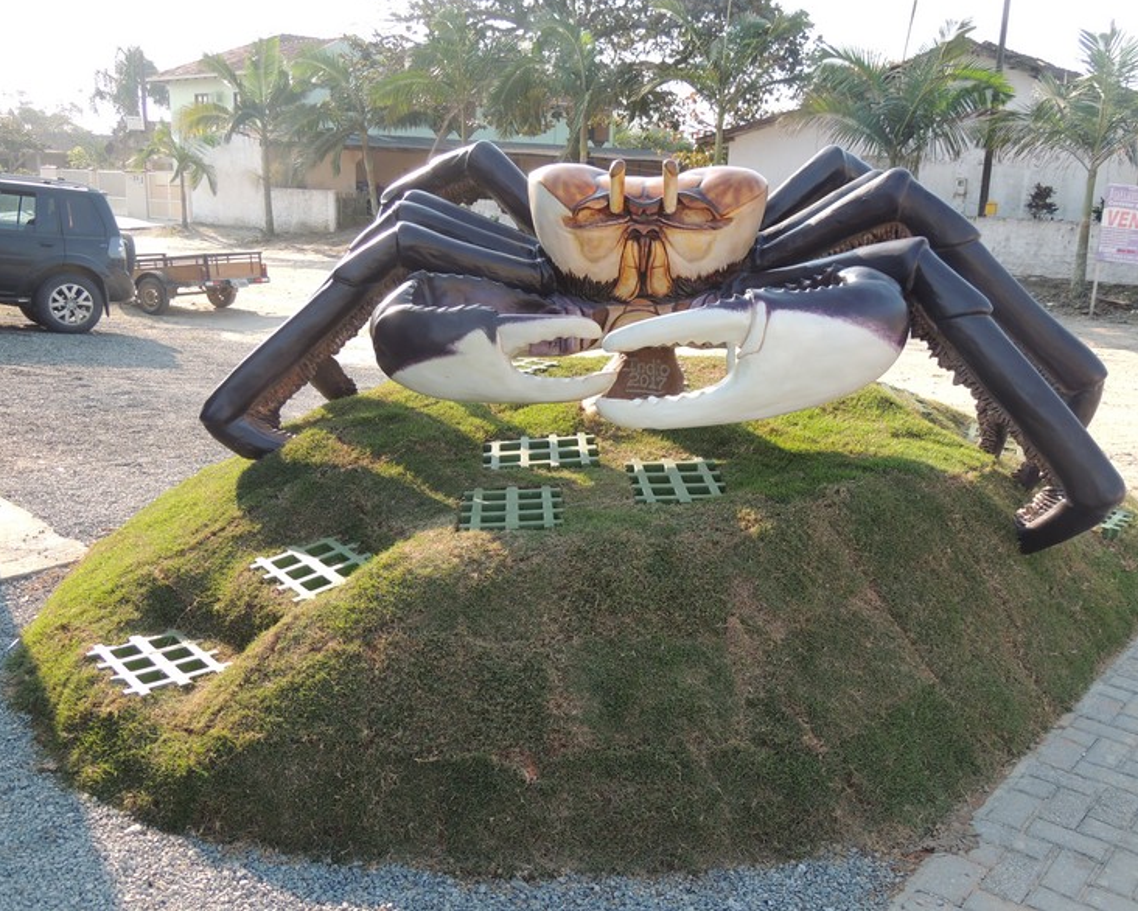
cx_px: 566
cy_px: 446
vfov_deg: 45.8
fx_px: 1078
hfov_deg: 55.6
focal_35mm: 32
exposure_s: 1/320
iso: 100
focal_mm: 5.3
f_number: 3.1
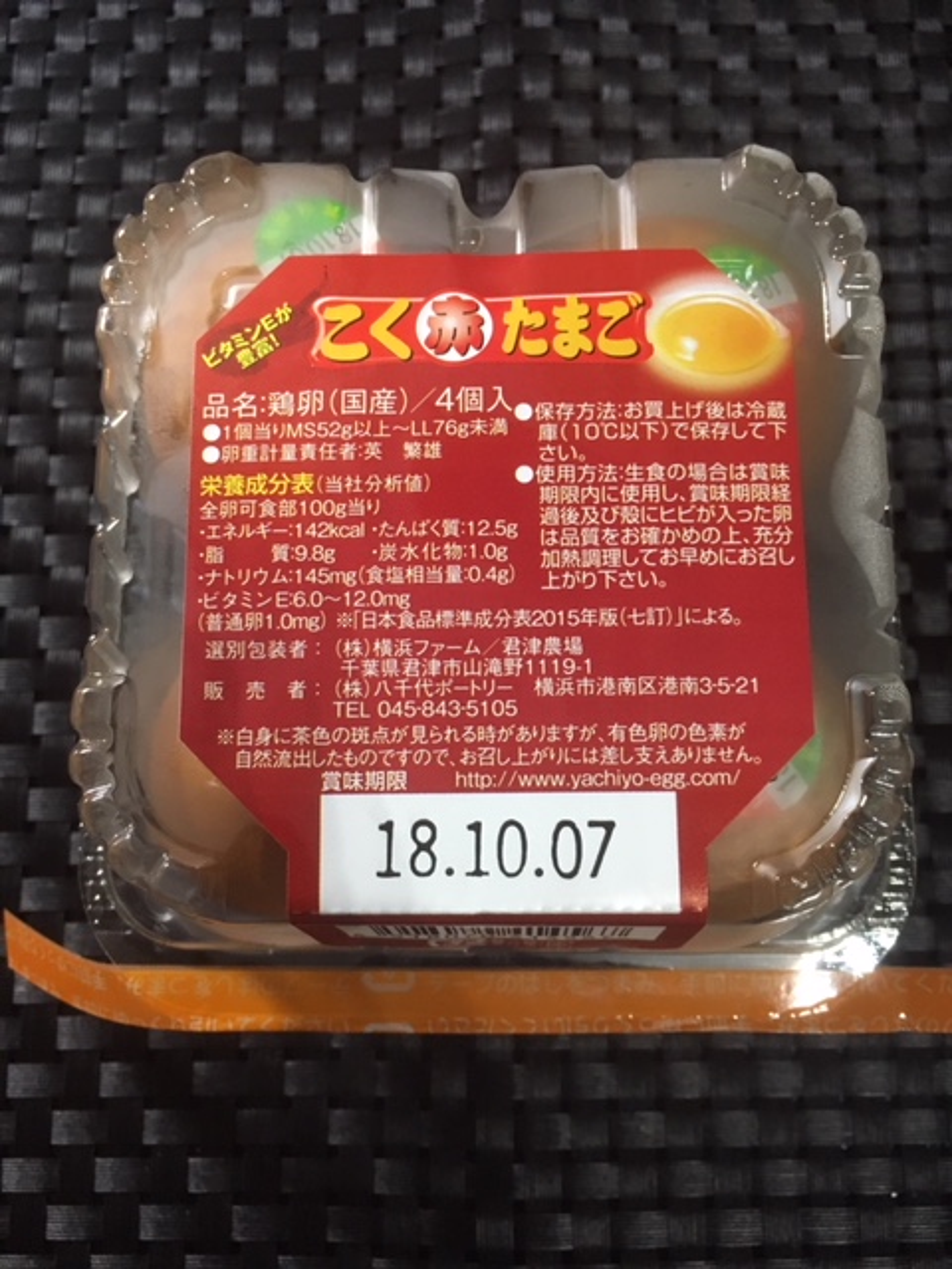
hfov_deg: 48.2
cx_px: 476
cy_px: 634
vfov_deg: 61.7
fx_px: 1063
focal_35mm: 29
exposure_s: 1/30
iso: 160
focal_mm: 4.15
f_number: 2.2
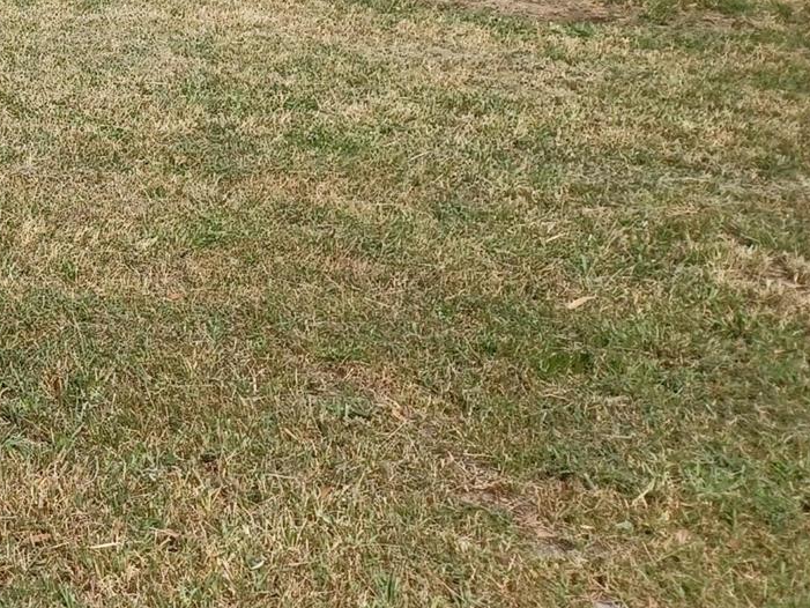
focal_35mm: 73
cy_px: 35
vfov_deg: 19.7
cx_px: -350
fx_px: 1708
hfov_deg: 22.6
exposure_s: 1/457
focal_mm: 4.6
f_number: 1.8
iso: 32
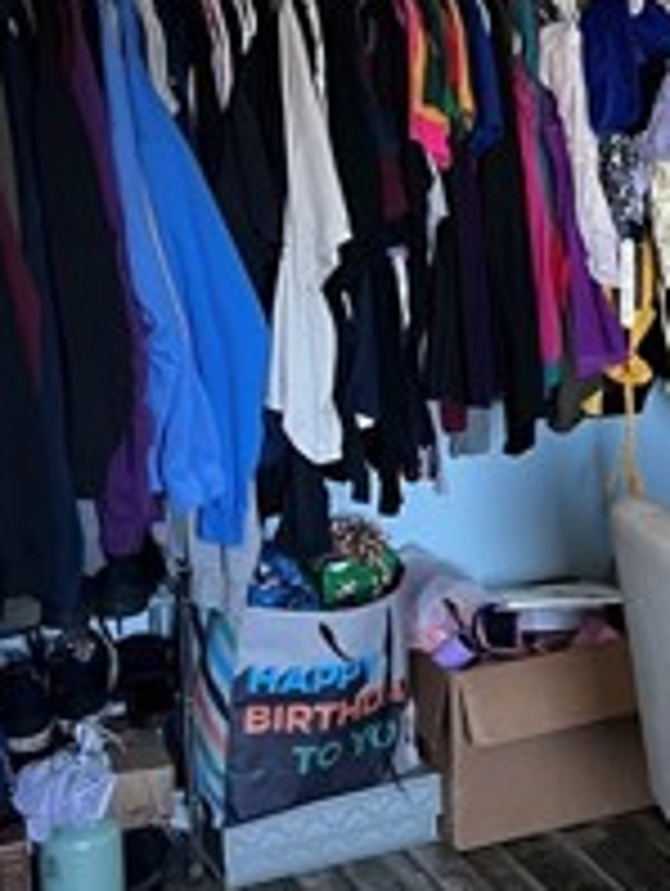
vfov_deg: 22.8
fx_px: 2163
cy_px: 122
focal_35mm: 84
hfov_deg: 16.9
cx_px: 796
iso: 320
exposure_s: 1/60
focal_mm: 5.7
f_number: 1.5
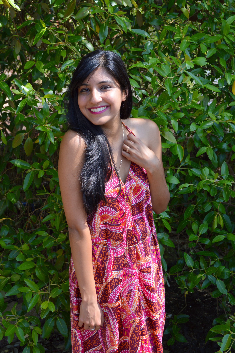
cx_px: 118
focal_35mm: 48
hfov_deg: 28.0
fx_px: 471
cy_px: 176
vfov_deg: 41.1
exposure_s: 1/160
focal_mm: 32
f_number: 6.3
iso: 100
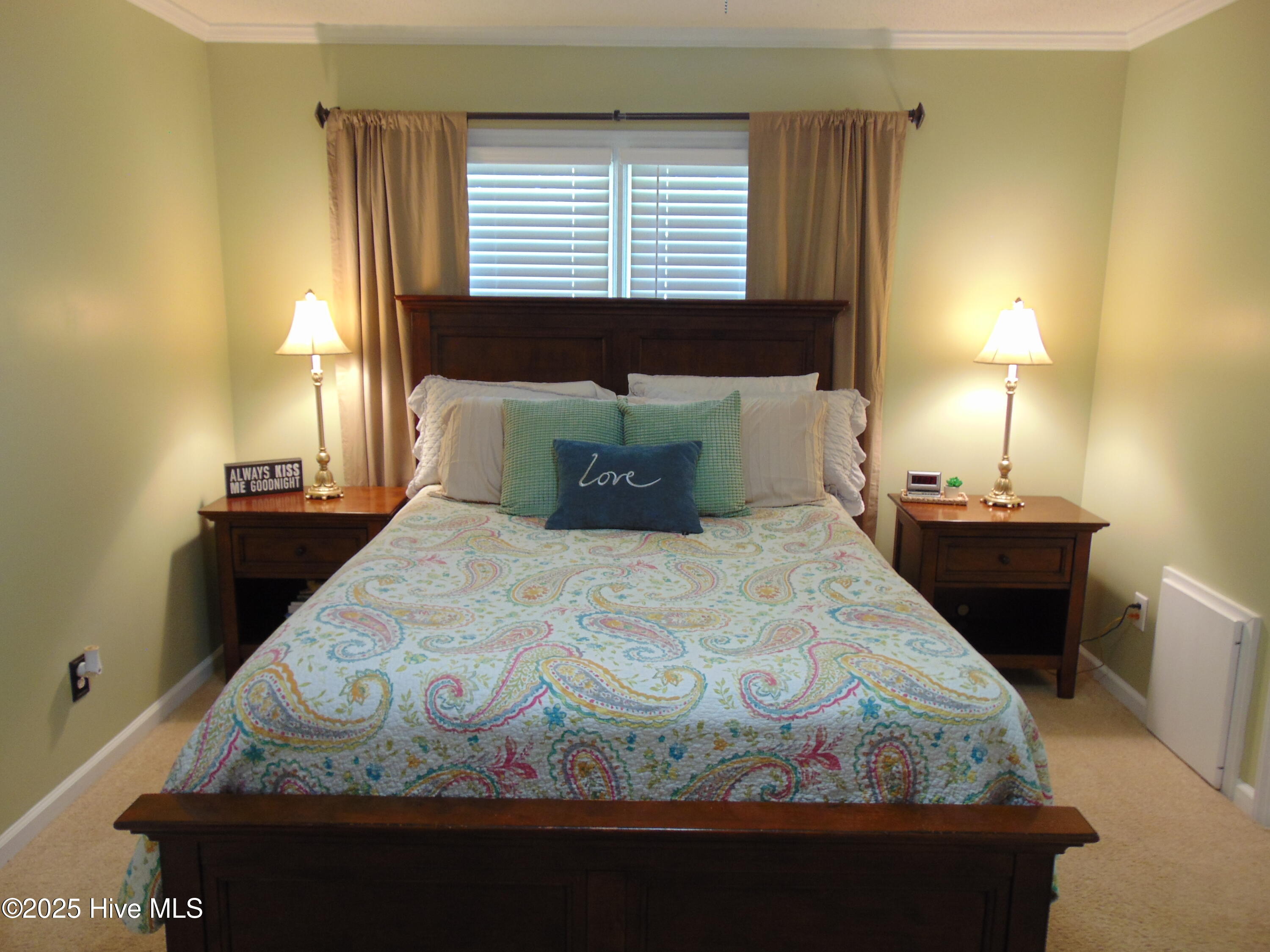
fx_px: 917
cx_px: 635
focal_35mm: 25
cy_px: 476
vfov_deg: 54.9
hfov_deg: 69.4
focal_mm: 4.5
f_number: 3
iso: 80
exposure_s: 1/5
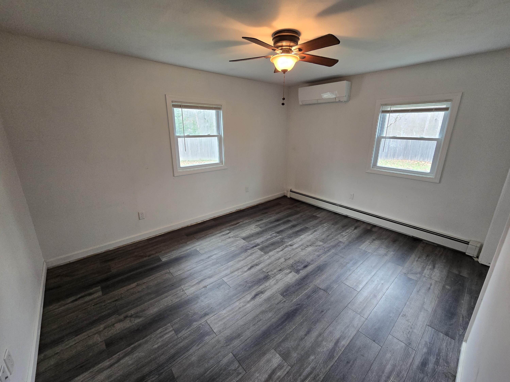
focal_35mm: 13
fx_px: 192
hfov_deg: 106.2
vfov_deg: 89.9
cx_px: 255
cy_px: 191
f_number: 2.2
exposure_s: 1/60
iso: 250
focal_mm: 2.2
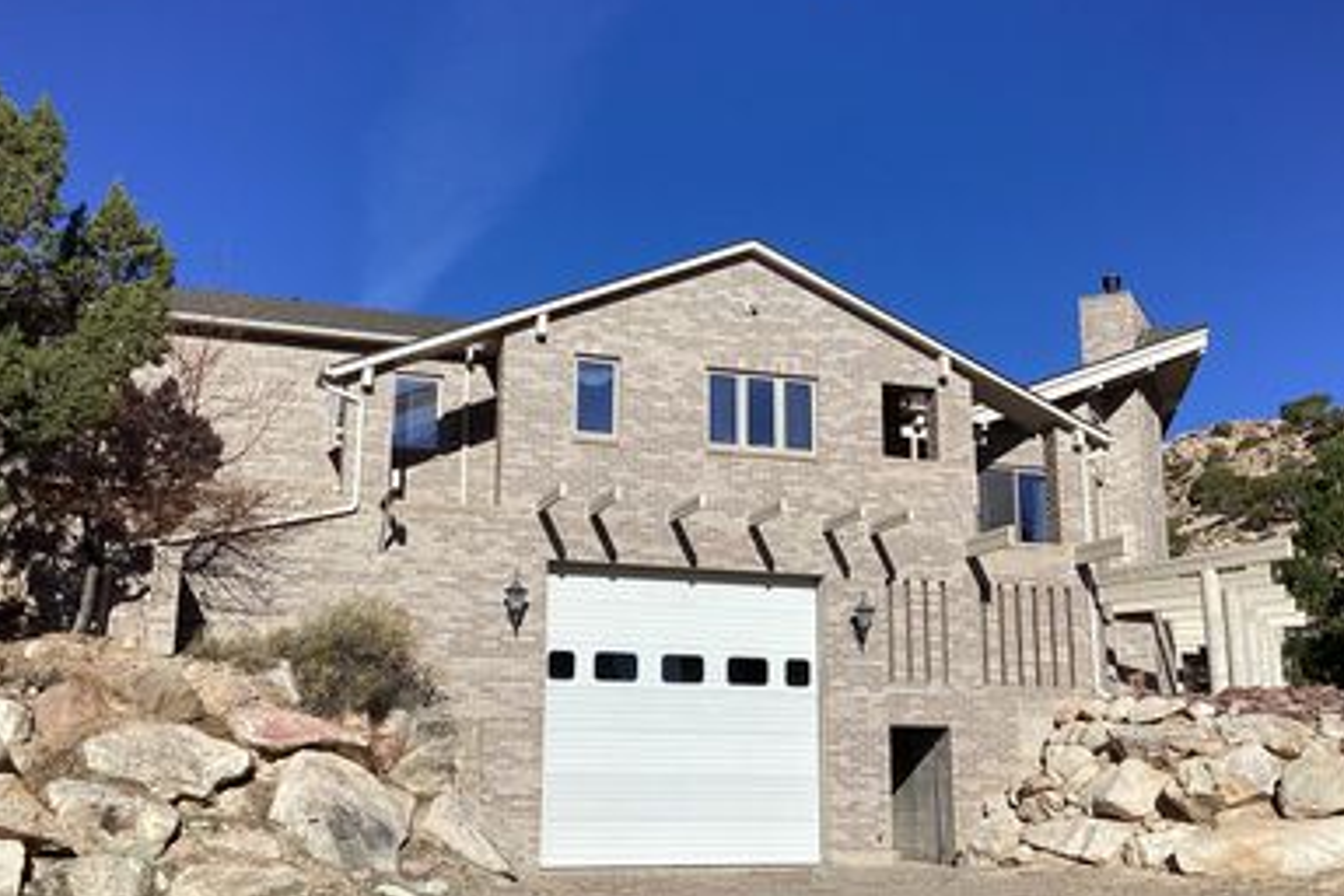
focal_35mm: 42
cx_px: 732
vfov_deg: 31.9
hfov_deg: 46.3
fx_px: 1568
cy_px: 446
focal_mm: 3.3
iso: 25
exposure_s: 1/2469
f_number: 2.4
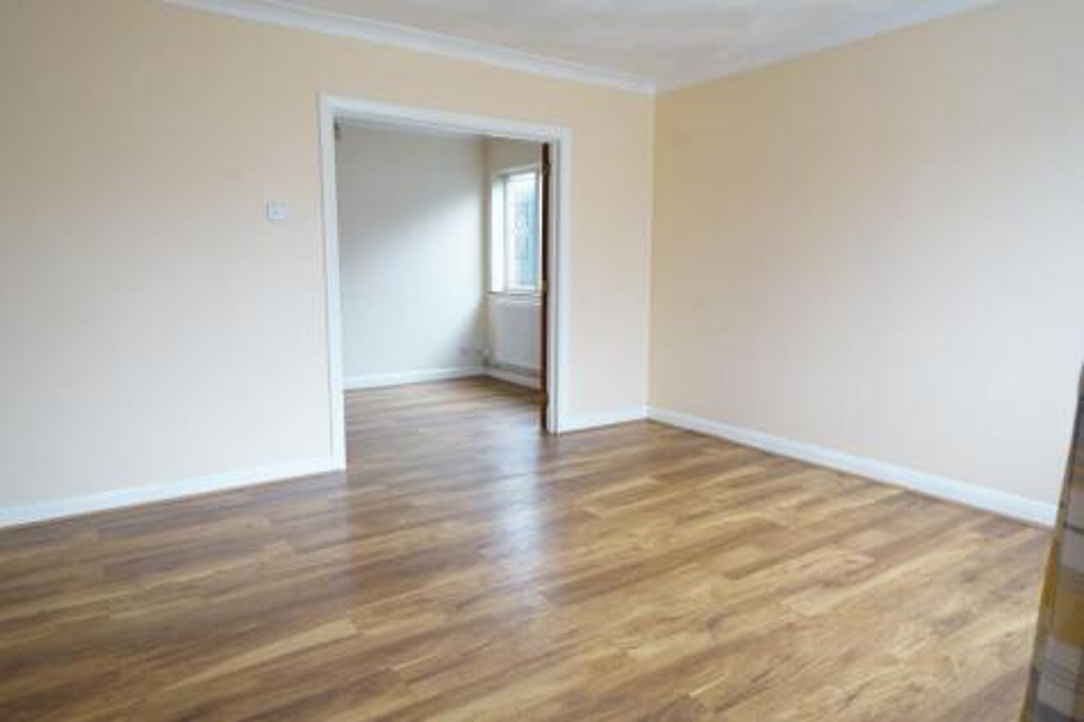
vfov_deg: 57.2
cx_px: 542
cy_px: 361
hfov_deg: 78.6
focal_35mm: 22
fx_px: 662
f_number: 5
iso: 500
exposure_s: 1/6
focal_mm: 22
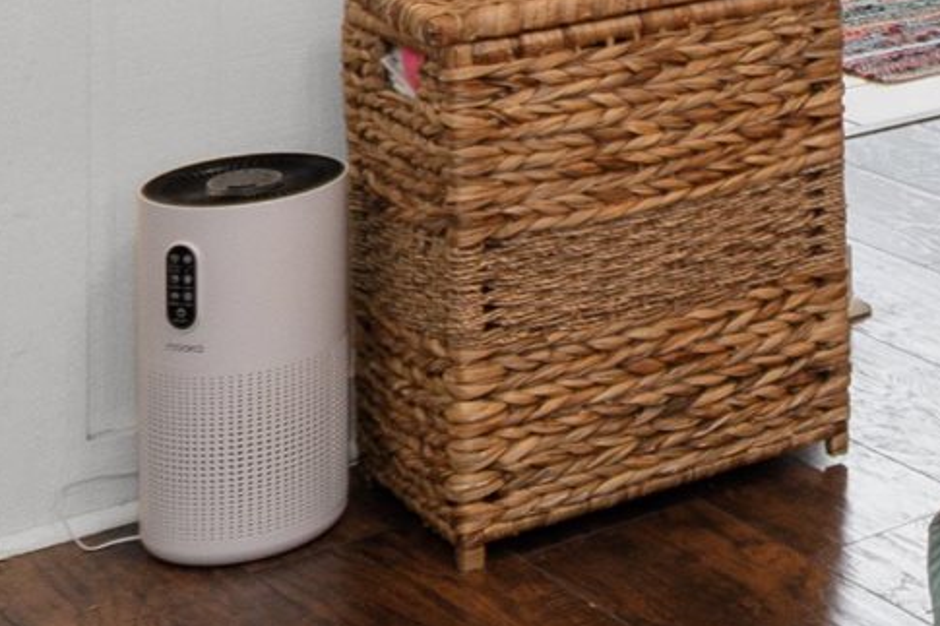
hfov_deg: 17.9
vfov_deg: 12.6
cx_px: 1605
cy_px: -636
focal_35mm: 95
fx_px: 2480
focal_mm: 10
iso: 100
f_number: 4.5
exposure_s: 2.5
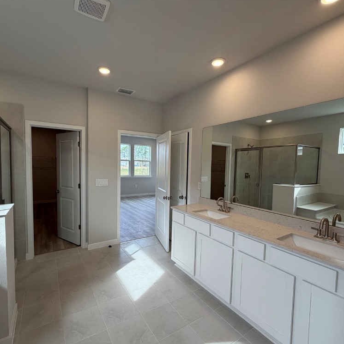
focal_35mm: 17
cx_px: 162
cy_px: 175
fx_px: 191
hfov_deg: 83.9
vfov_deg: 84.0
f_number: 2.2
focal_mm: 2.22
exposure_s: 1/120
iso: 80
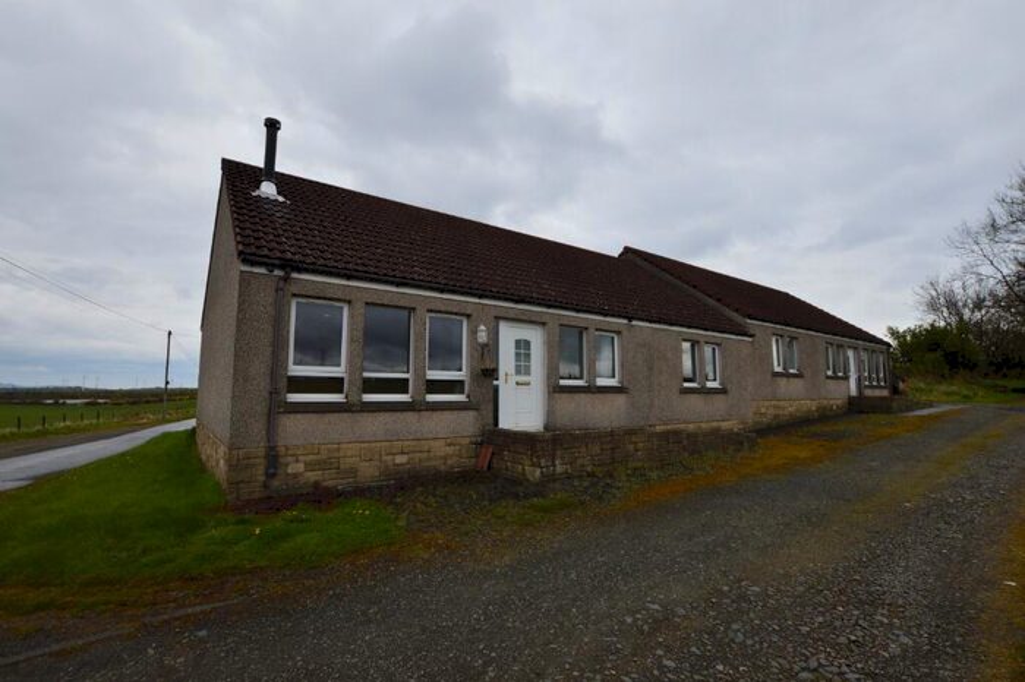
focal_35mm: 15
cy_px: 341
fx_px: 427
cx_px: 512
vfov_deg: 77.3
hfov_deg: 100.4
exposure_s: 1/250
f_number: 10
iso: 400
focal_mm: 10
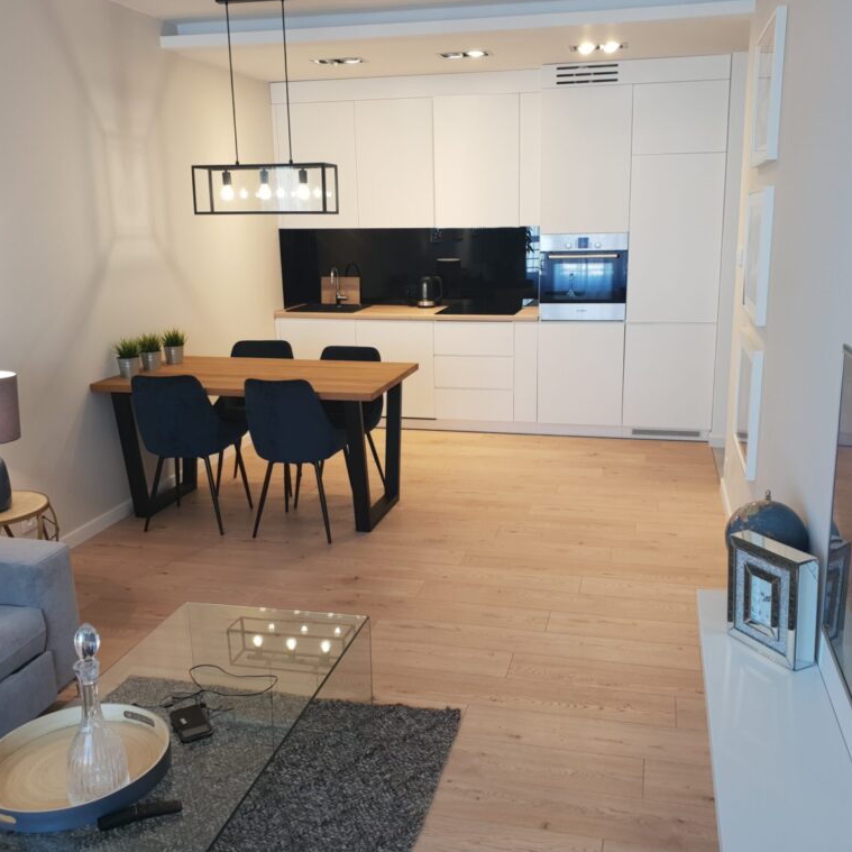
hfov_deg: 52.5
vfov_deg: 52.5
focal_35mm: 31
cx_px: 443
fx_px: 863
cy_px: 422
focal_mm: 4.3
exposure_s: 1/50
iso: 80
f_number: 2.4
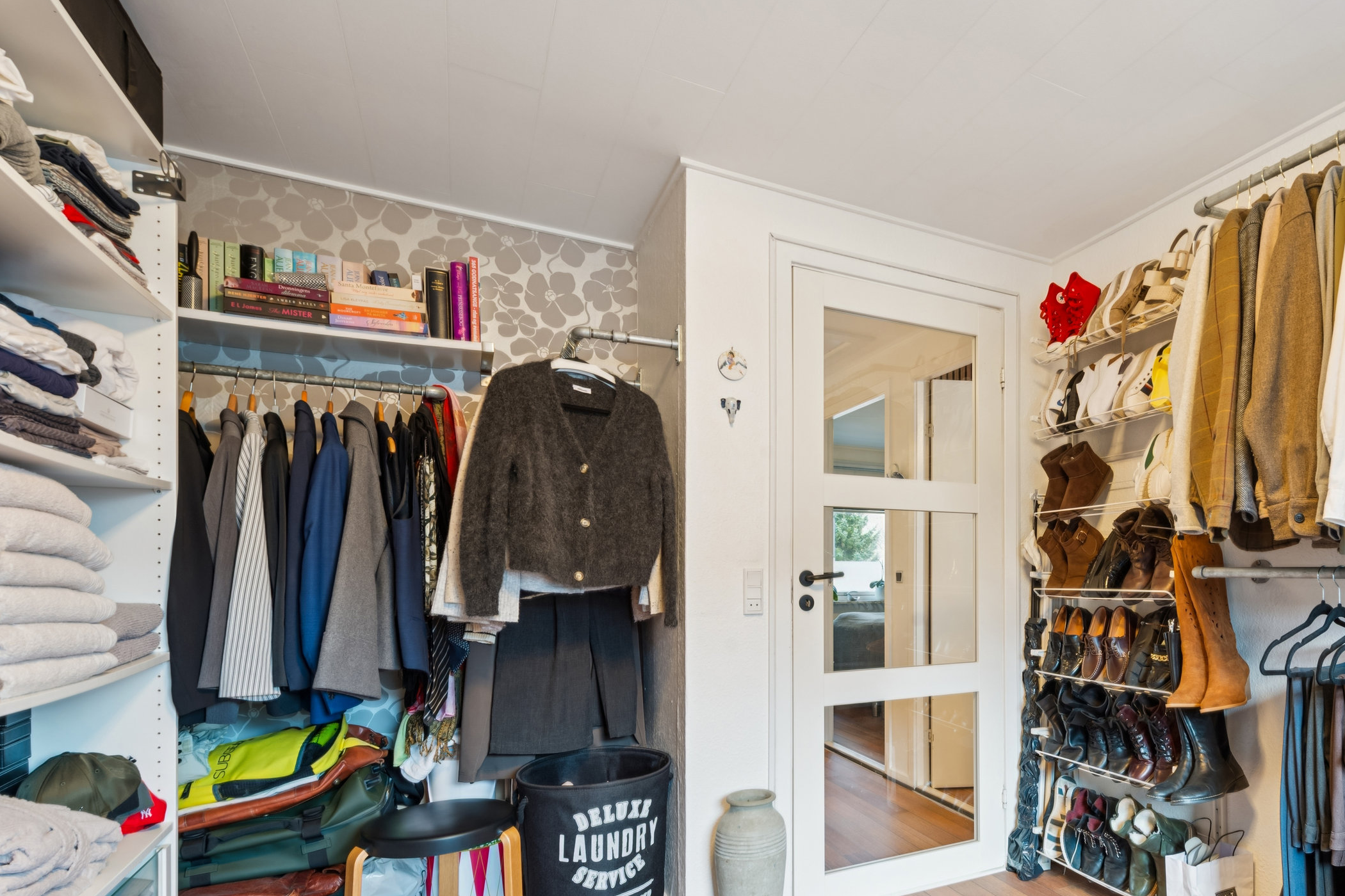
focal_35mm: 20
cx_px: 883
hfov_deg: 81.5
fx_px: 747
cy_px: 574
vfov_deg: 60.9
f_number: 10
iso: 200
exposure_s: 1.3
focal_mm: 14
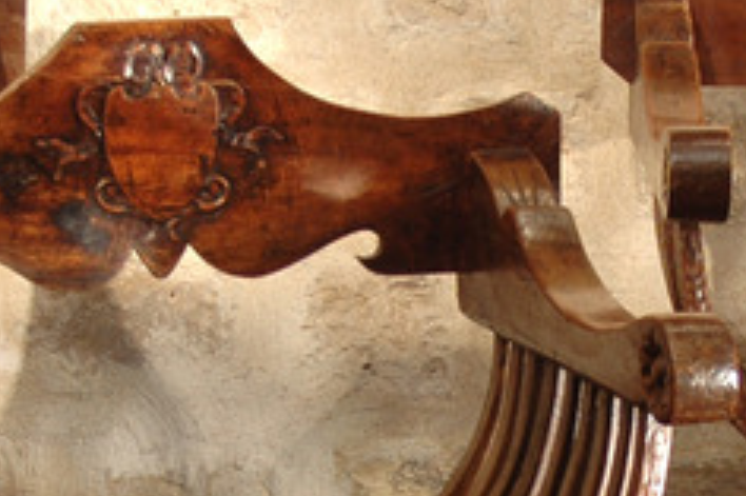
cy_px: 561
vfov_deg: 7.6
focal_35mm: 178
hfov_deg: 11.5
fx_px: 3686
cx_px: 578
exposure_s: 1/5
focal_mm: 28
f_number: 6.3
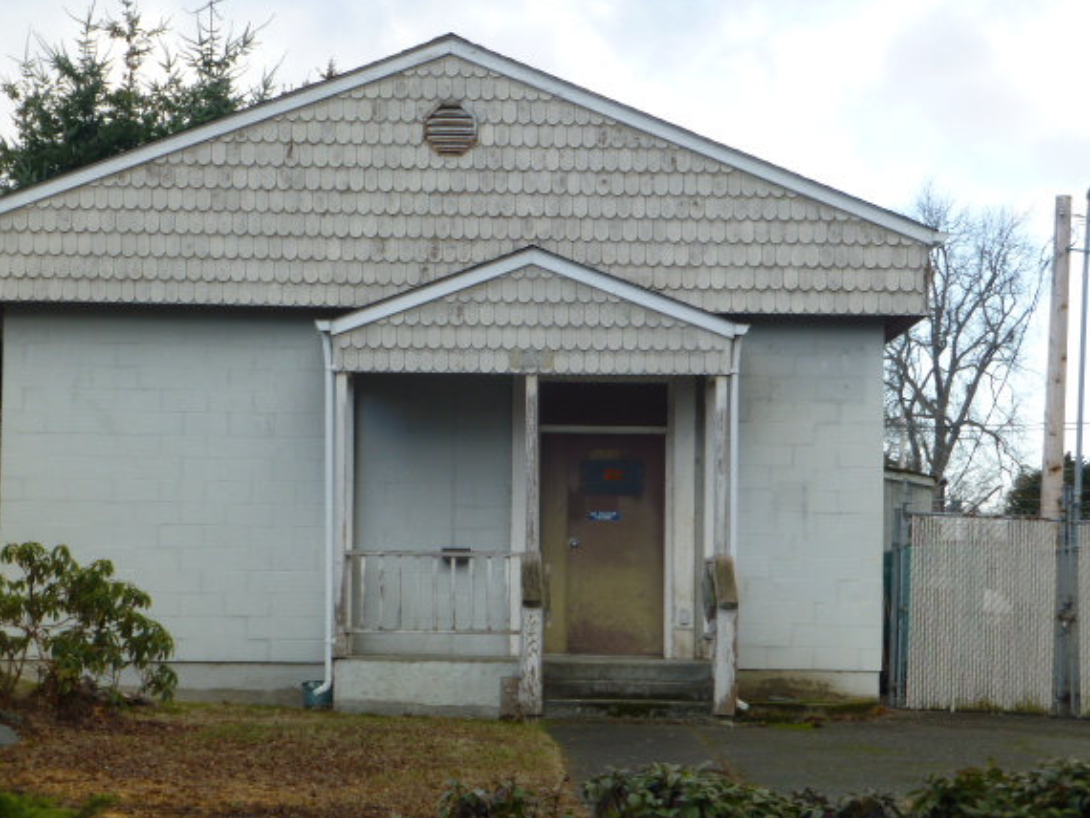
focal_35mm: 101
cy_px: 419
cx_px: 493
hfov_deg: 19.4
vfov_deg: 14.7
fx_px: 3182
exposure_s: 1/125
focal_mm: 16.1
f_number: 5.2
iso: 100
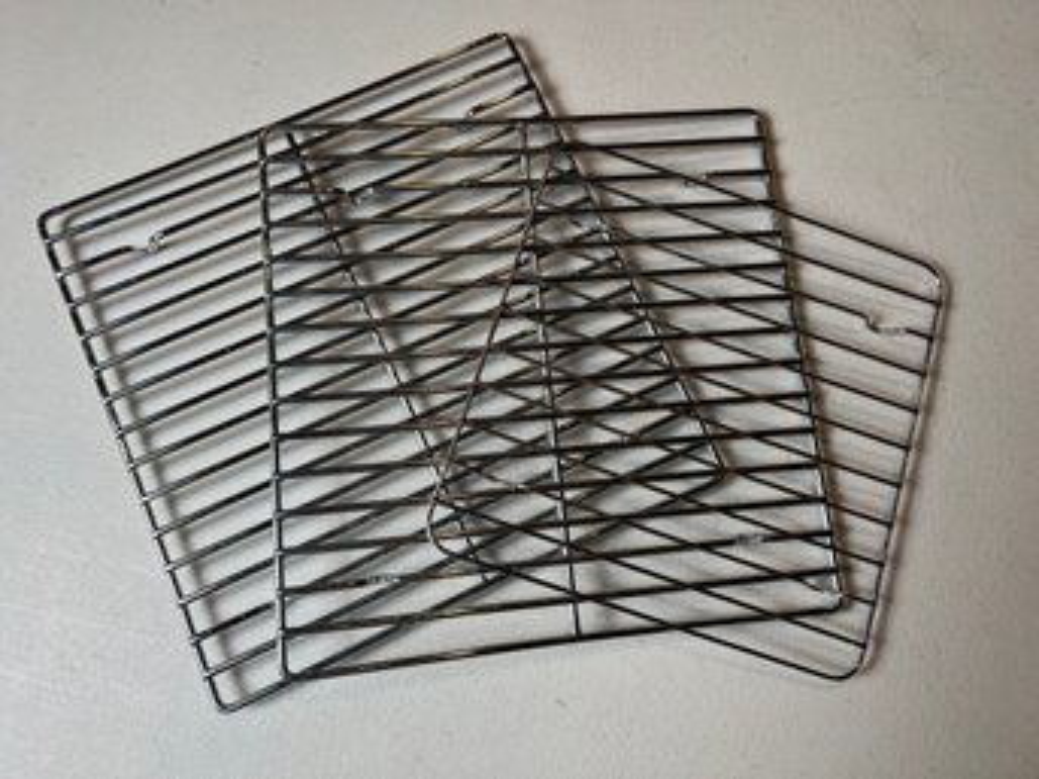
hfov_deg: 67.3
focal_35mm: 26
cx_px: 520
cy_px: 390
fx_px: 780
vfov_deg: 53.0
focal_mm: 5.7
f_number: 1.5
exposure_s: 1/120
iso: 80
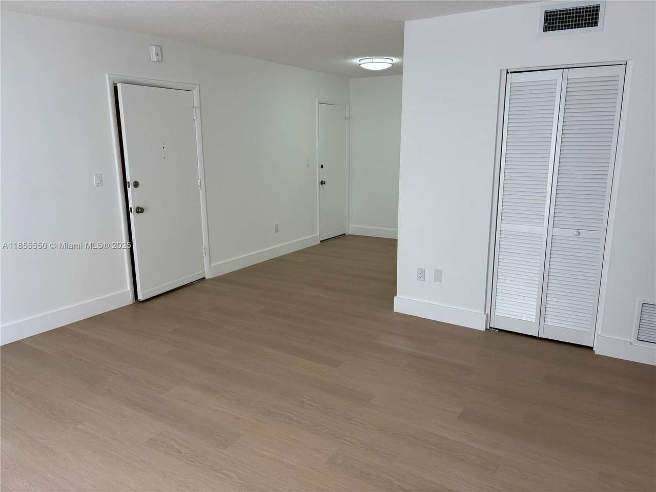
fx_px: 493
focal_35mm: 26
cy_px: 246
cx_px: 328
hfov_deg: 67.3
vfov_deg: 53.1
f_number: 1.6
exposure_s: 1/120
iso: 32
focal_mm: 5.96
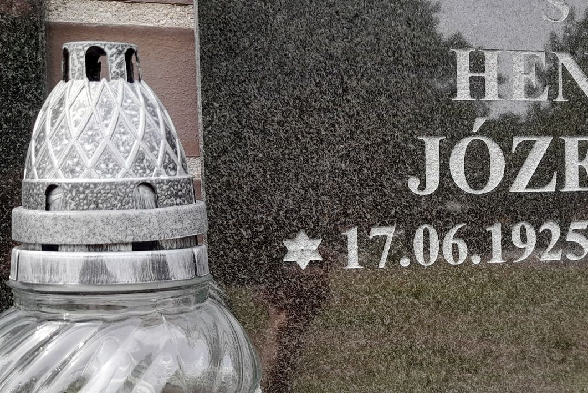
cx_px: 411
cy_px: 268
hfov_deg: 39.6
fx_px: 801
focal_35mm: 49
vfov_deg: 27.3
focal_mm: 4.6
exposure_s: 1/100
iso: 20
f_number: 2
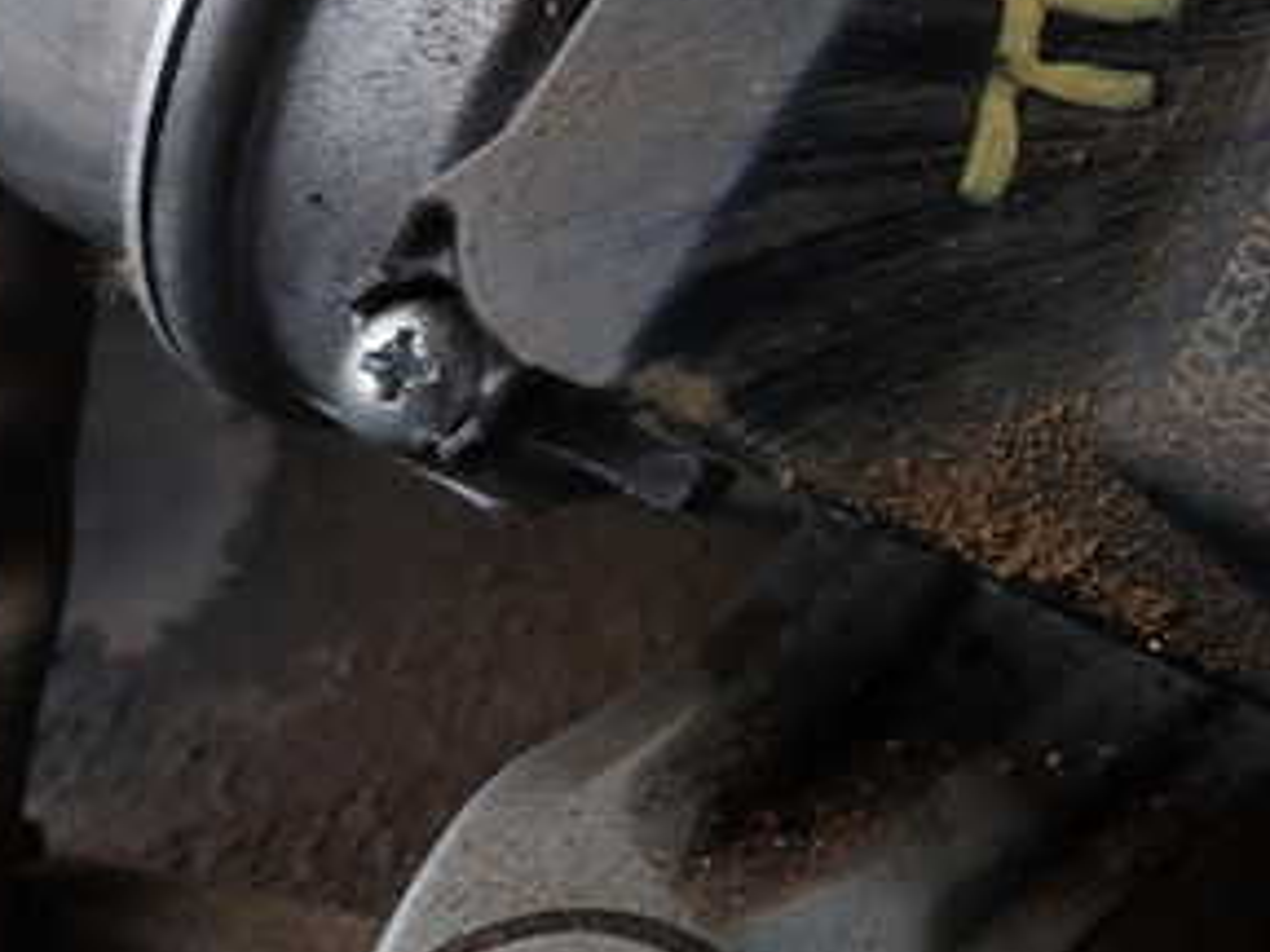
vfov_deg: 26.6
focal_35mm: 52
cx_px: 1116
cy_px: 4
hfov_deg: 34.9
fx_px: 1908
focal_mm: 4.5
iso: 100
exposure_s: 1/80
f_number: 2.8
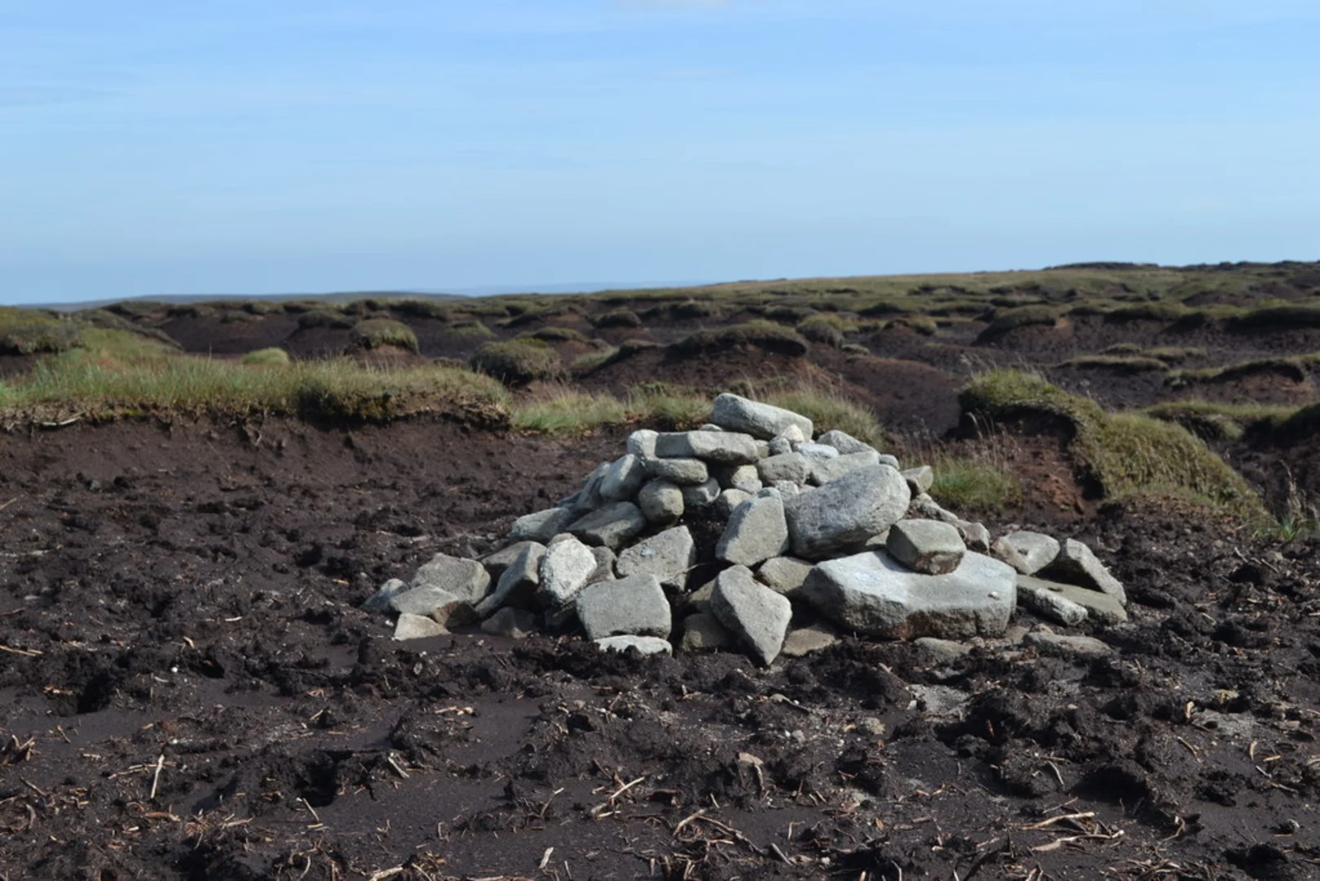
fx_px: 1870
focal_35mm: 51
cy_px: 440
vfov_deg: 26.5
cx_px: 660
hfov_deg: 38.9
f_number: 7.1
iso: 100
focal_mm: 34
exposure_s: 1/200
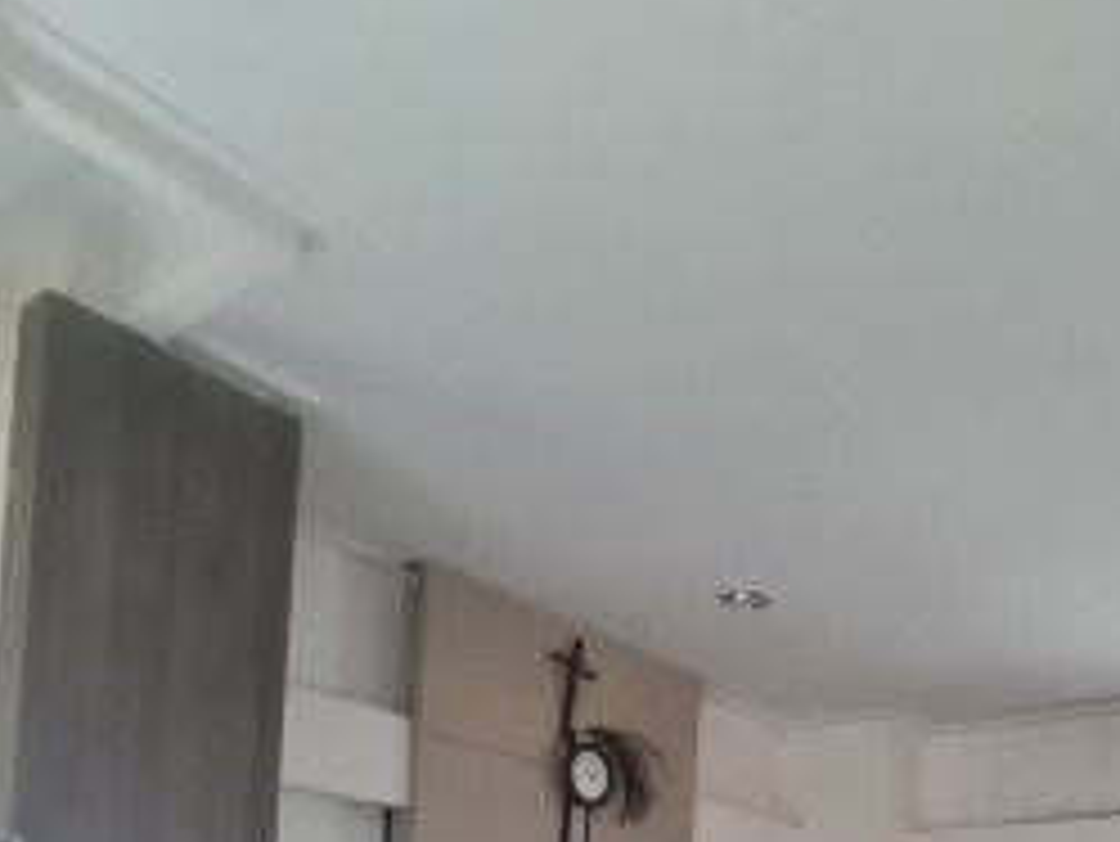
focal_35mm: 32
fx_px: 1036
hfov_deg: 53.6
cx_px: 870
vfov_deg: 35.3
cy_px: 1000
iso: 640
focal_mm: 2.2
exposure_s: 1/33
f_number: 2.2
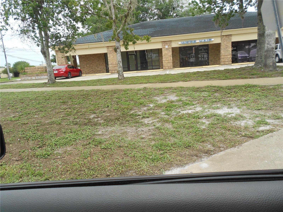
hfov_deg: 67.3
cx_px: 142
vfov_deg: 53.1
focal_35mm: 26
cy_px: 106
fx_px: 213
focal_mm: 4.6
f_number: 3.2
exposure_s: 1/500
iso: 80
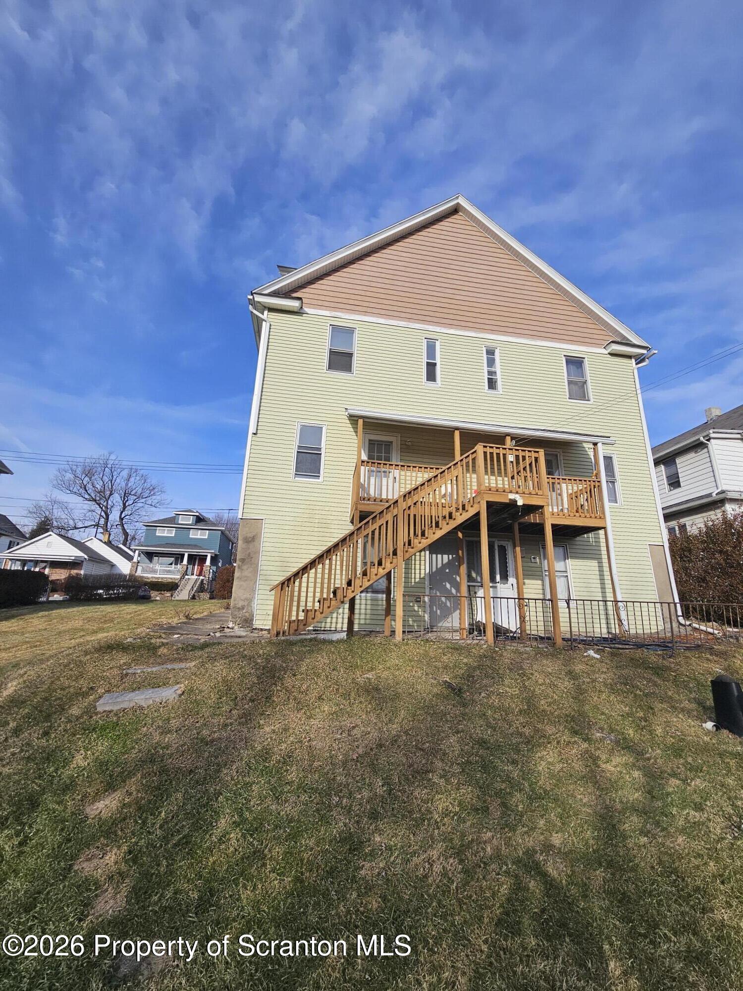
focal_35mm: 13
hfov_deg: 89.9
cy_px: 496
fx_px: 372
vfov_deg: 106.2
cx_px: 372
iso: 50
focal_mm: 2.2
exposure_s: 1/2359
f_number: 2.2
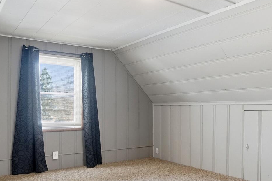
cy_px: 101
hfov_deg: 58.7
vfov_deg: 41.0
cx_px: 143
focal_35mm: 32
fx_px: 242
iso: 100
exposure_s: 1/50
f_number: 4
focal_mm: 10
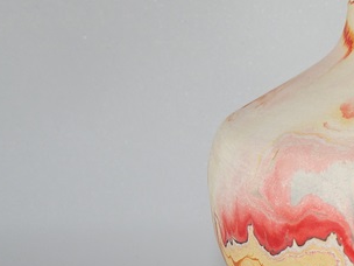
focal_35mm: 79
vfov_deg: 18.3
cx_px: 491
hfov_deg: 21.7
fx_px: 808
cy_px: 251
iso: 80
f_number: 3.5
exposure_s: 1/40
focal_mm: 4.1
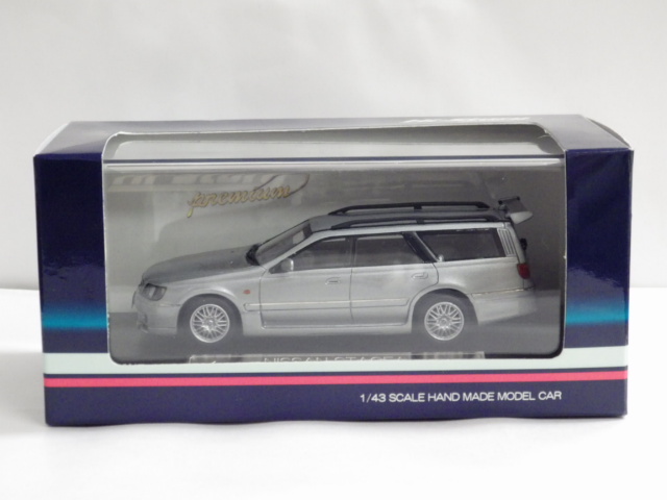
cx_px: 334
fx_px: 1676
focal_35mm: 87
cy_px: 250
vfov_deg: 17.0
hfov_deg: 22.5
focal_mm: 15.6
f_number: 4.4
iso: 800
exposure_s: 1/30
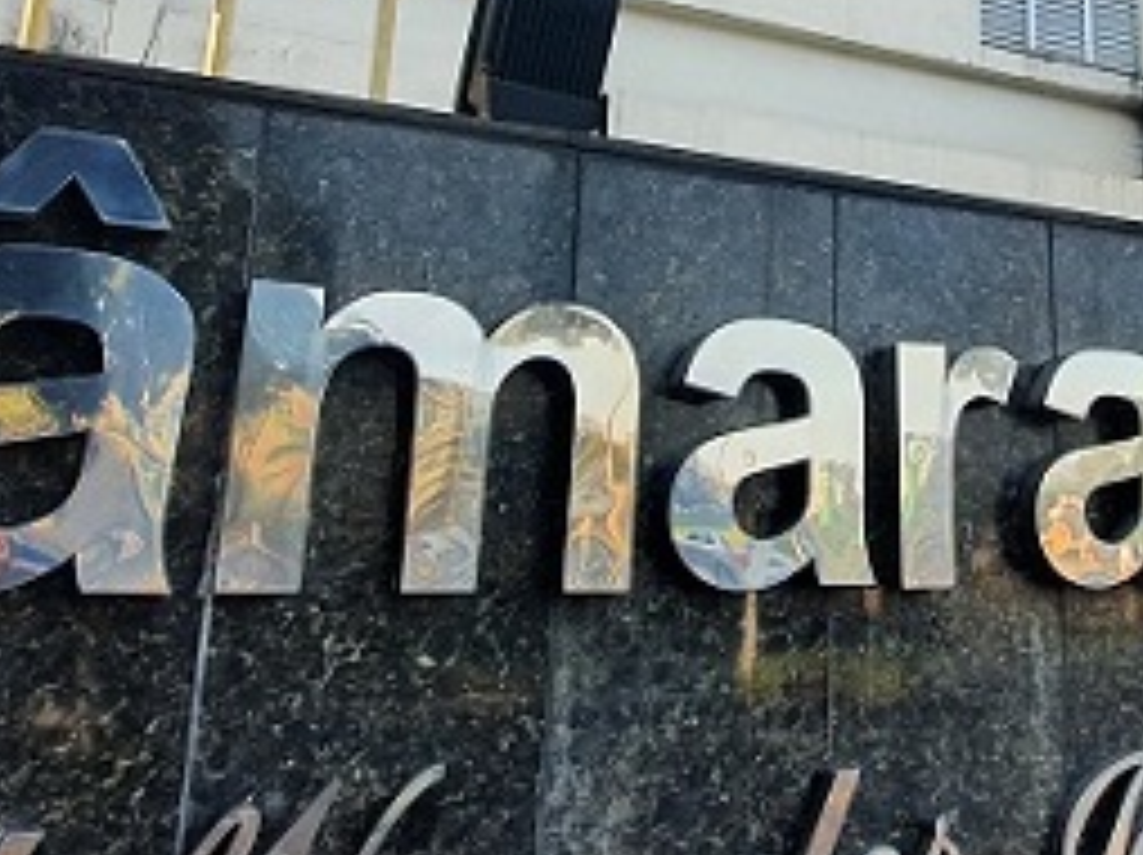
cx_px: 900
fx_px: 1353
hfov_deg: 43.8
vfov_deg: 34.3
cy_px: 202
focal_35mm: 41
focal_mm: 1.8
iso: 50
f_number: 2.2
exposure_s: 1/224
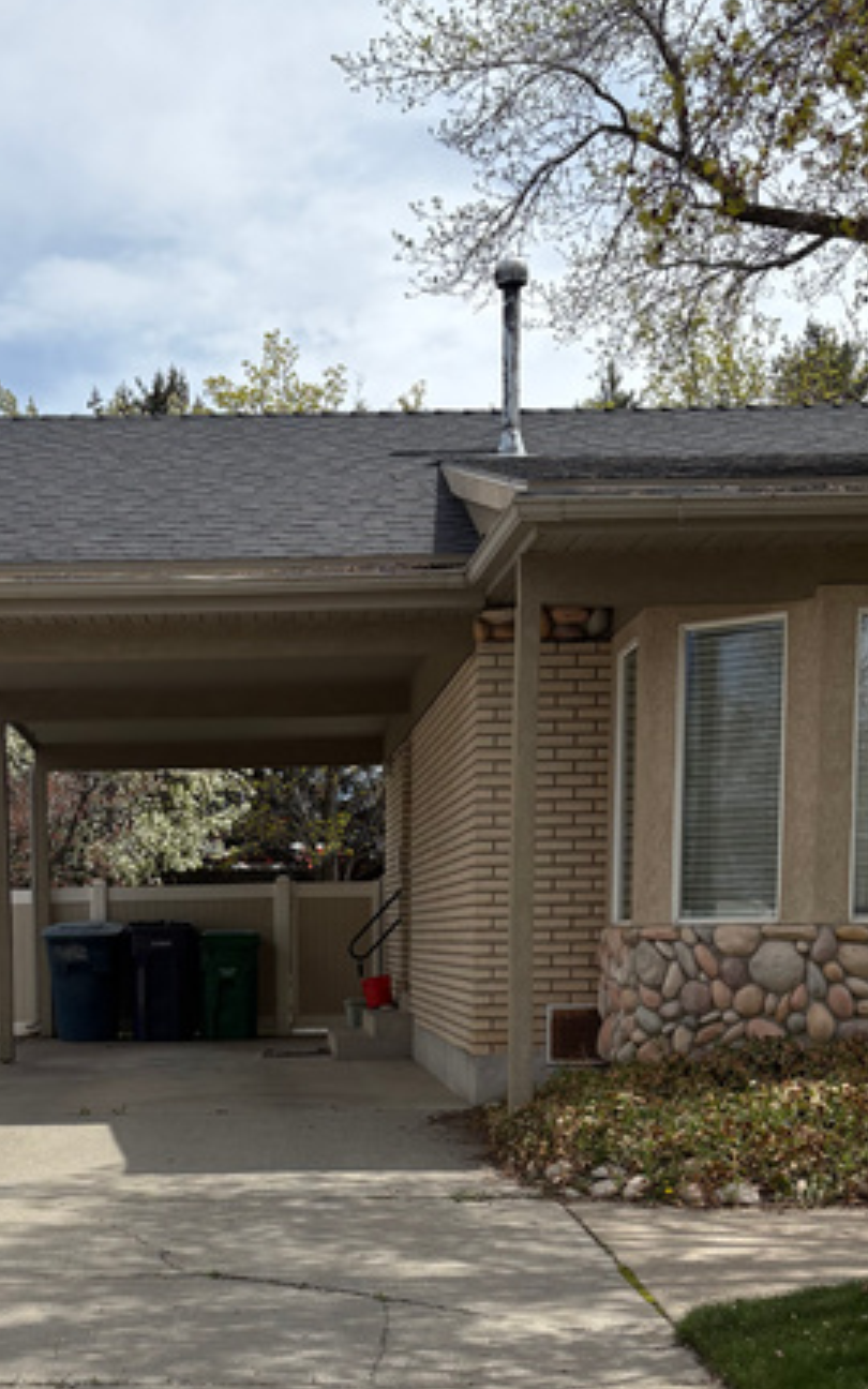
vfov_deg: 39.3
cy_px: 1125
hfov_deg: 26.0
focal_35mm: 49
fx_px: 1855
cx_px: 206
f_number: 1.6
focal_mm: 5.96
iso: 50
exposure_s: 1/5348
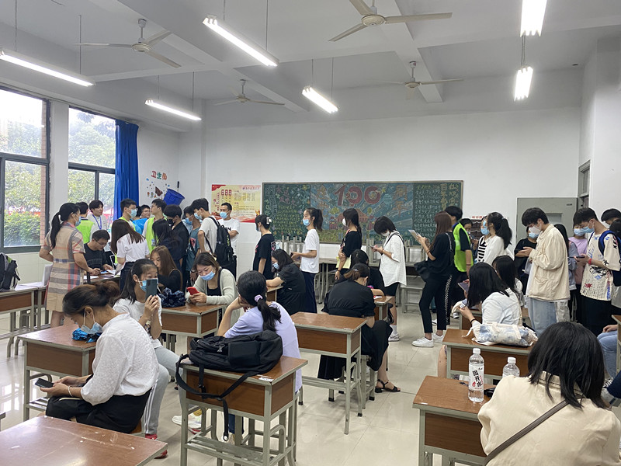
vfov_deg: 53.1
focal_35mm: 26
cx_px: 310
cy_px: 233
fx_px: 466
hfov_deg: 67.3
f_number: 1.8
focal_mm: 4.25
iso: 200
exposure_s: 1/50
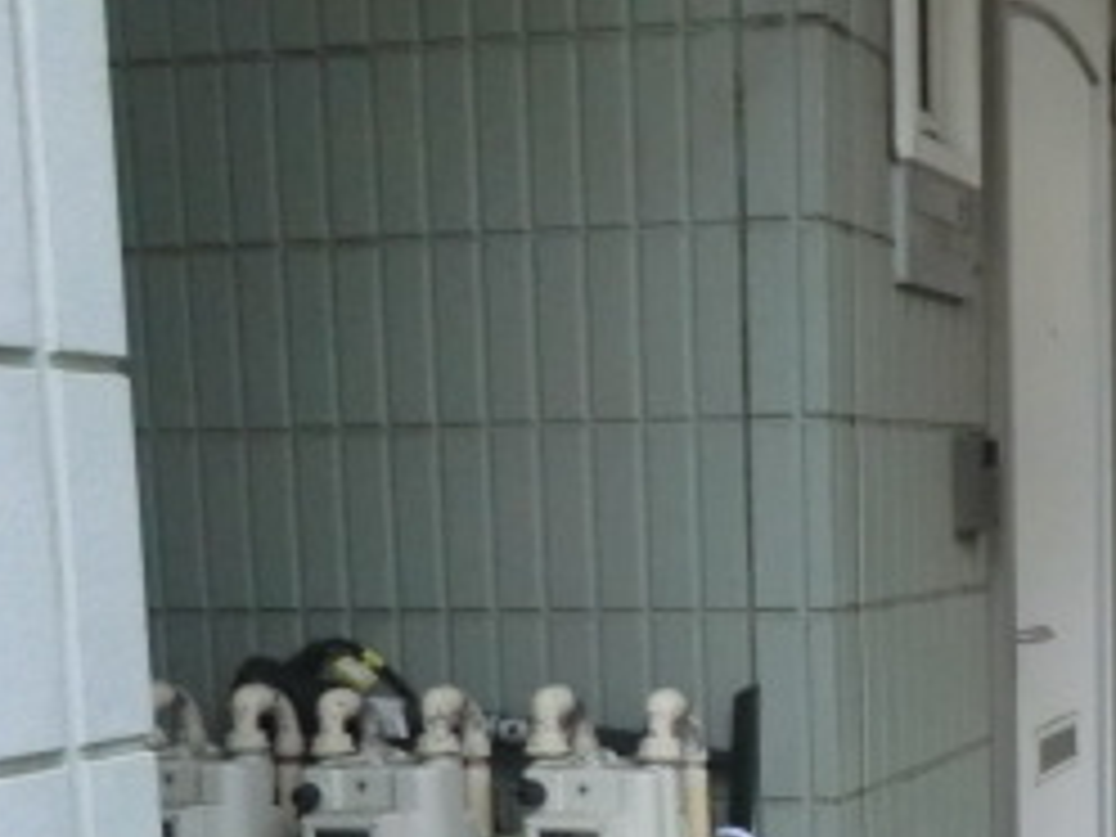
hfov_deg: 29.2
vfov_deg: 22.8
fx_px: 1999
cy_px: 824
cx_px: 1107
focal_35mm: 62
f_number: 3.2
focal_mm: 4.3
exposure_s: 1/60
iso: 500
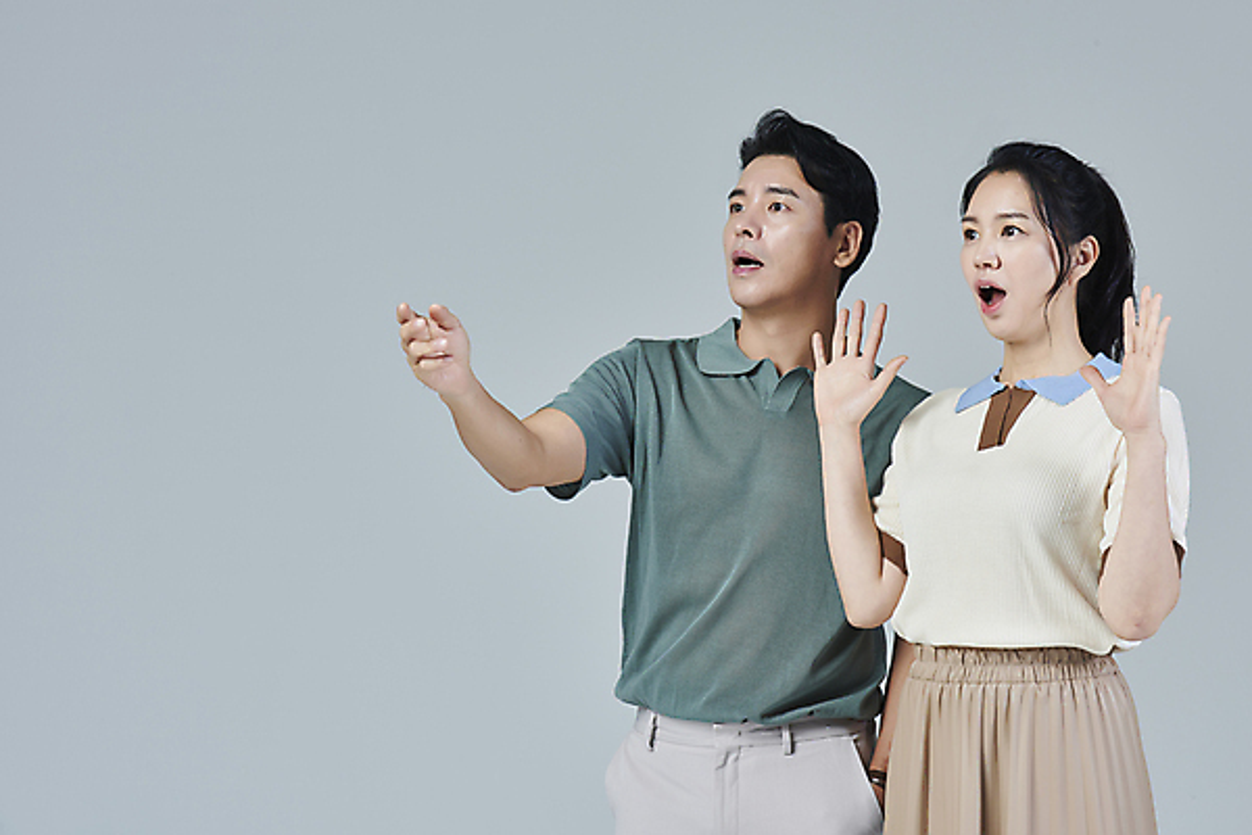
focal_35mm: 112
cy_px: 418
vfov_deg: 12.2
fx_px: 3895
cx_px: 626
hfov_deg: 18.3
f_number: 14
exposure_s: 1/125
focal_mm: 112
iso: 100
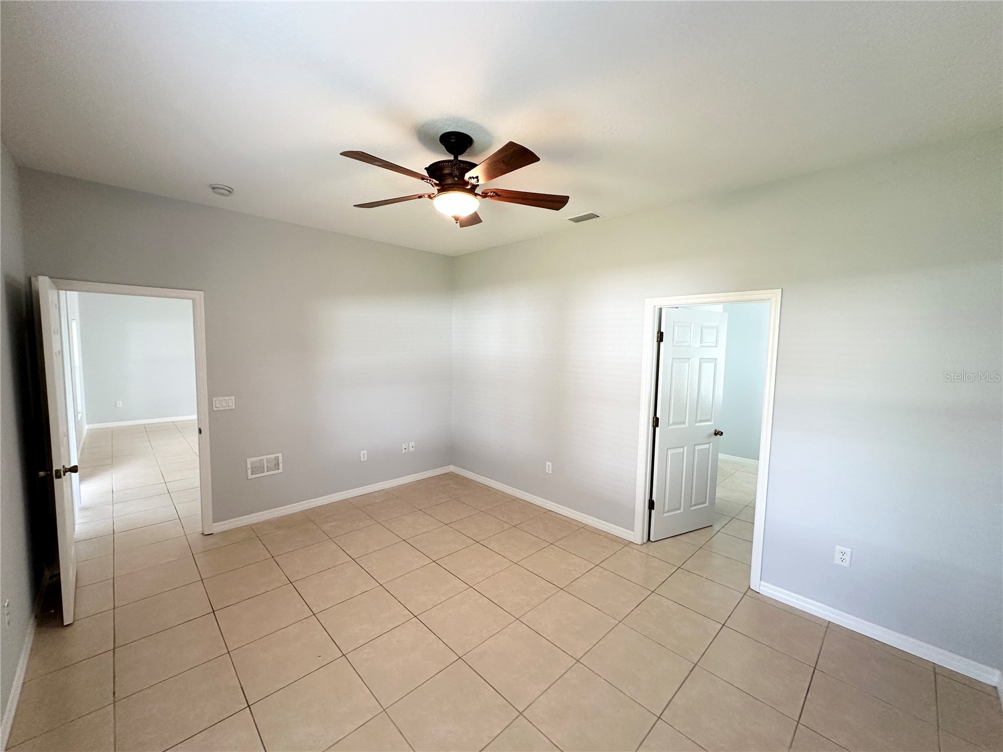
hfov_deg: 102.1
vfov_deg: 85.7
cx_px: 502
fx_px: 406
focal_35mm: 14
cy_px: 376
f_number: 2.2
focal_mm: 2.22
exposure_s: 1/120
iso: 200
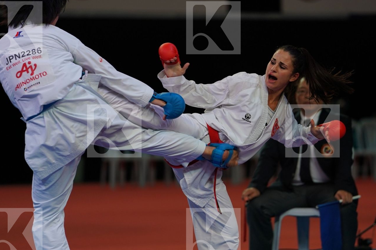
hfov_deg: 7.4
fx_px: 2924
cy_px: 131
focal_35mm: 280
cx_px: 213
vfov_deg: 4.9
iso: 500
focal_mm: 200
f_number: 2.8
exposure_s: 1/1000
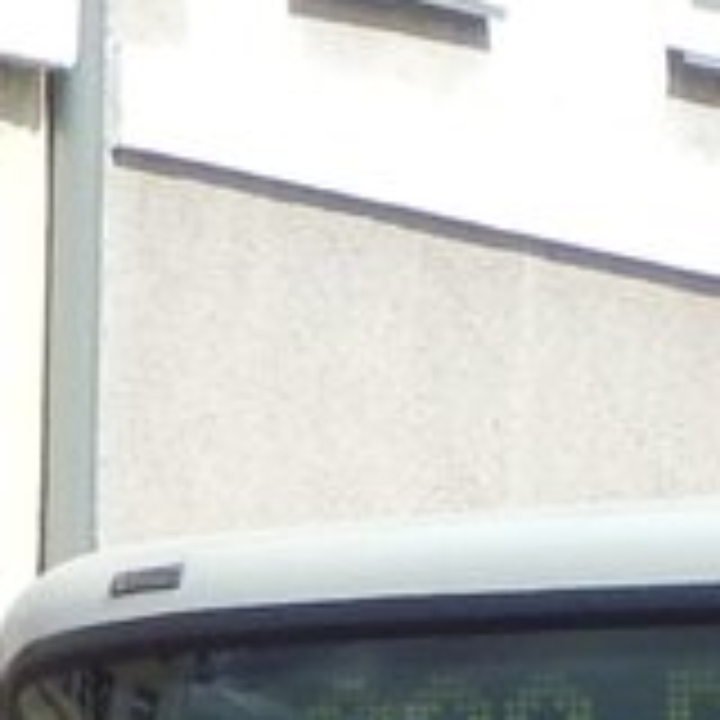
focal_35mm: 868
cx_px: 2196
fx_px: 20426
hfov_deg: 2.0
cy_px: 1652
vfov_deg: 2.0
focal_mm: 23.4
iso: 125
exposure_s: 1/800
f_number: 4.8
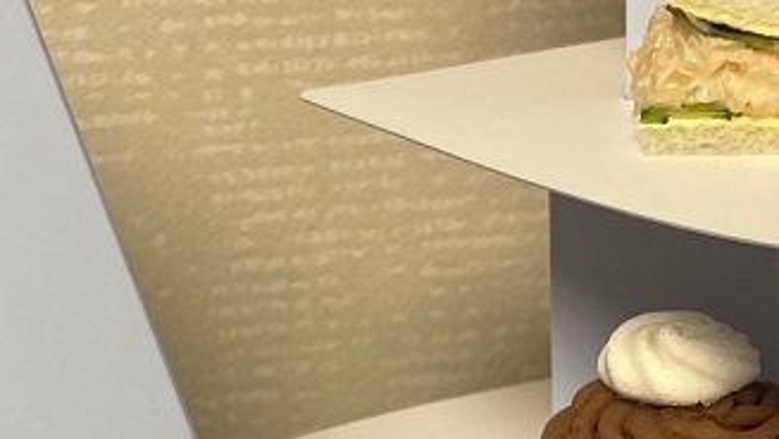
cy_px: 342
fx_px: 1715
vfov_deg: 14.5
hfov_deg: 24.5
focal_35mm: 83
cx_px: 771
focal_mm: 5.1
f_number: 1.6
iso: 64
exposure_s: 1/60
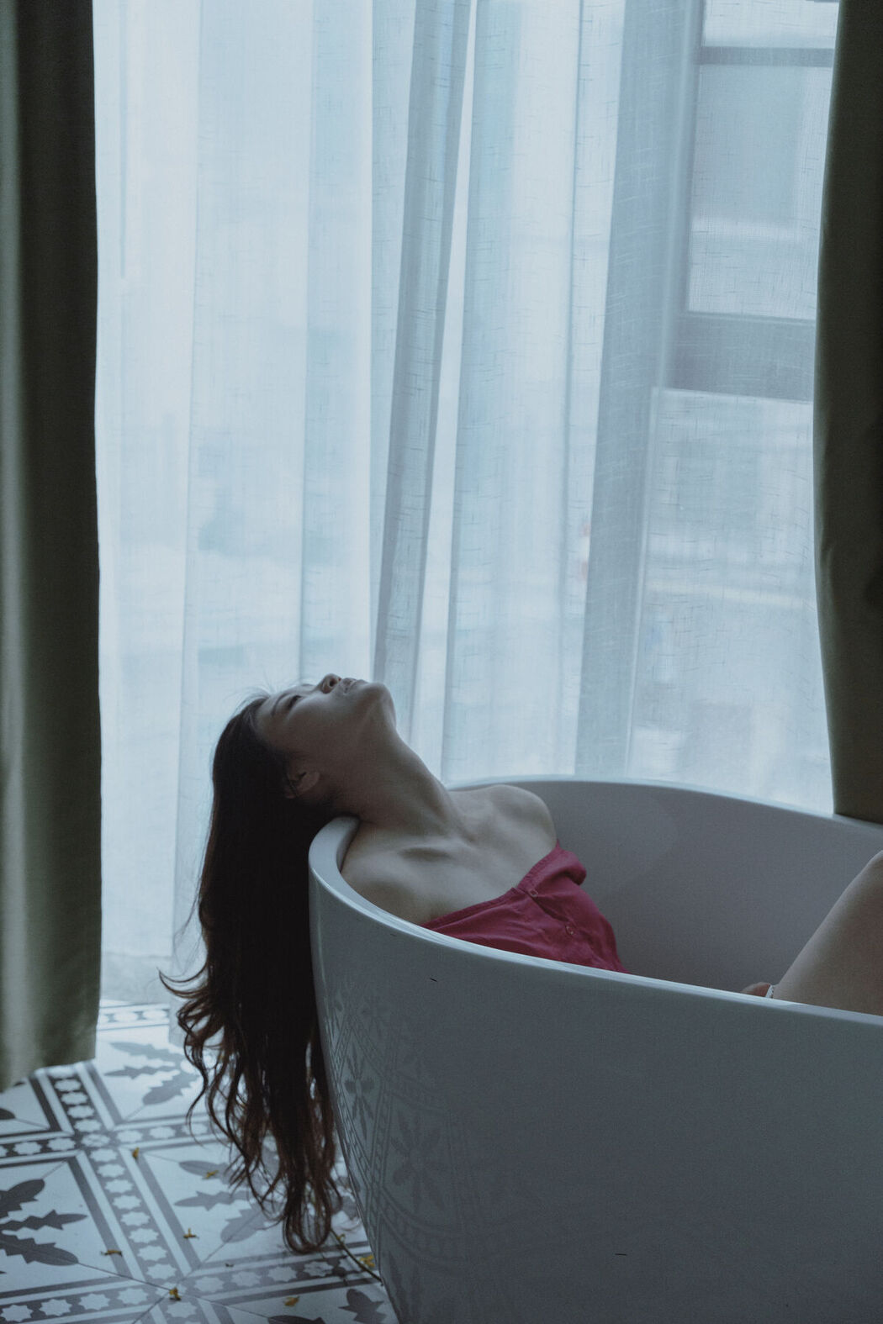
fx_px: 2163
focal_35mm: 59
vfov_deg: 34.0
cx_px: 442
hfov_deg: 23.1
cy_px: 662
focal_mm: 58.8
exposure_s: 1/100
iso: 5000
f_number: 4
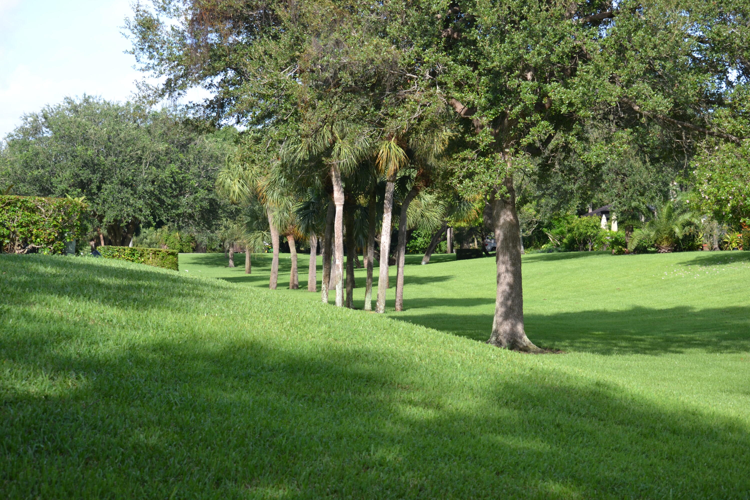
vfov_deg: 16.6
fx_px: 1719
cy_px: 250
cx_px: 375
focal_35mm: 82
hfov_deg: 24.6
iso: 100
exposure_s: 1/160
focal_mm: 55
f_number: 6.3
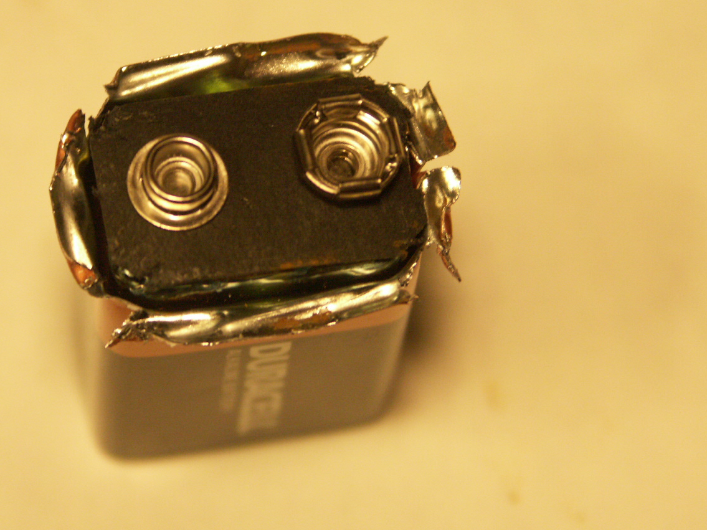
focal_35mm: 241
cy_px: 221
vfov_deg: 6.2
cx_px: 262
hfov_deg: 8.2
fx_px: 4922
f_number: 3.5
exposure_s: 1/50
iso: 200
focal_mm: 43.36
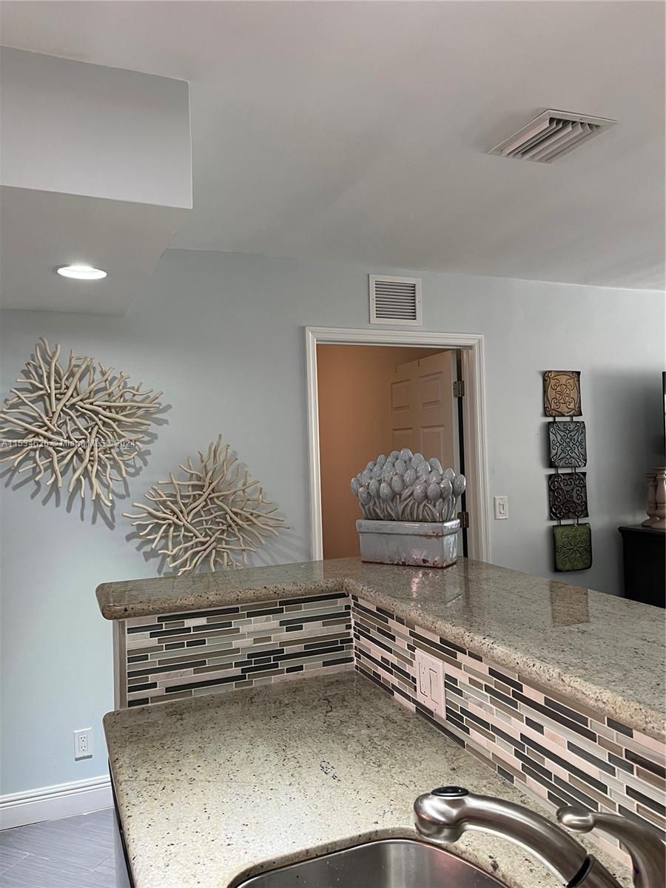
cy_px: 444
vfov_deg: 67.3
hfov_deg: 53.1
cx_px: 333
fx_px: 667
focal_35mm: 26
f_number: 1.6
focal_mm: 5.1
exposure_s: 1/60
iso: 80
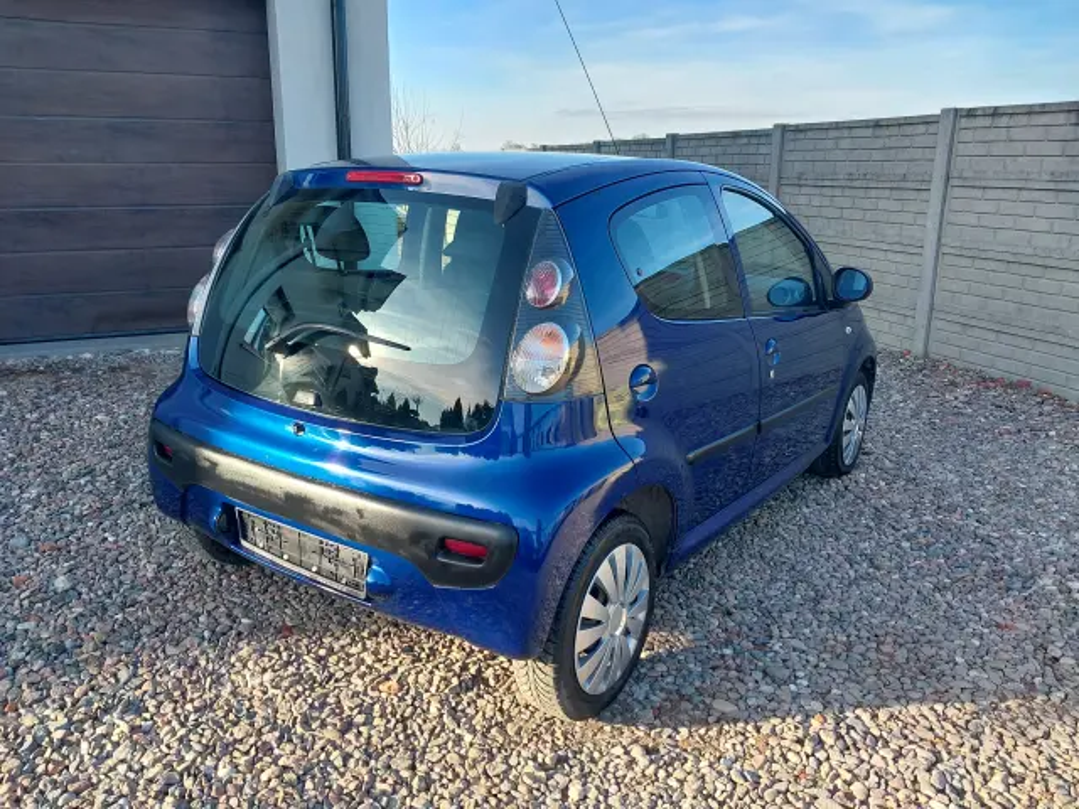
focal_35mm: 30
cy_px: 404
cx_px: 540
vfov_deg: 46.8
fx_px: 935
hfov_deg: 60.0
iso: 20
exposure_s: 1/119
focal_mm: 4.6
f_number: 1.8
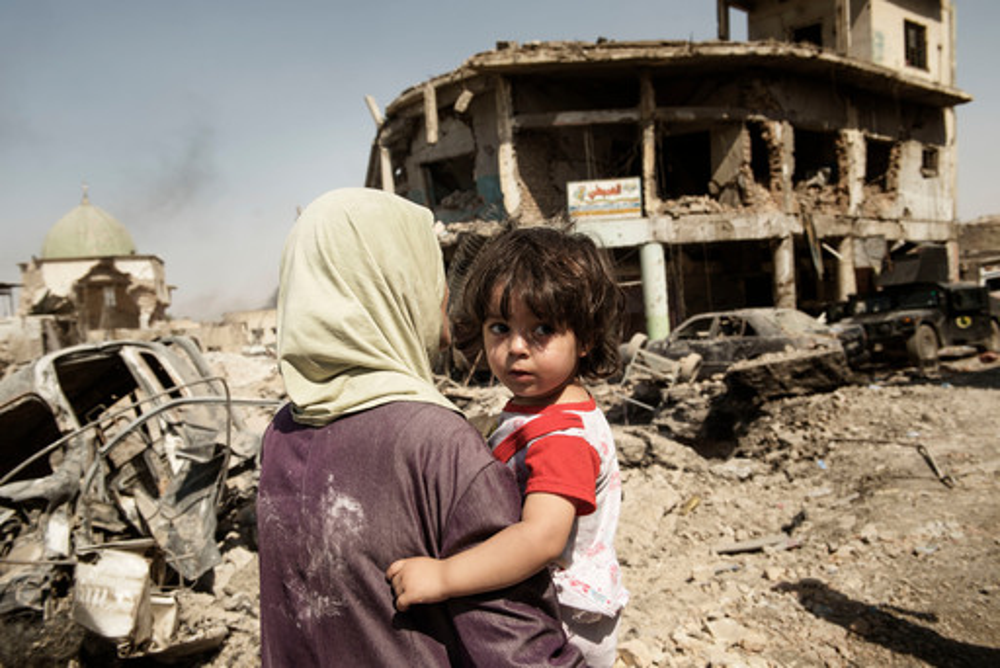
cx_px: 500
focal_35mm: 32
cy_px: 334
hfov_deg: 58.7
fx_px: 889
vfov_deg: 41.2
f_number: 7.1
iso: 64
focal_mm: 32
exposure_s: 1/400
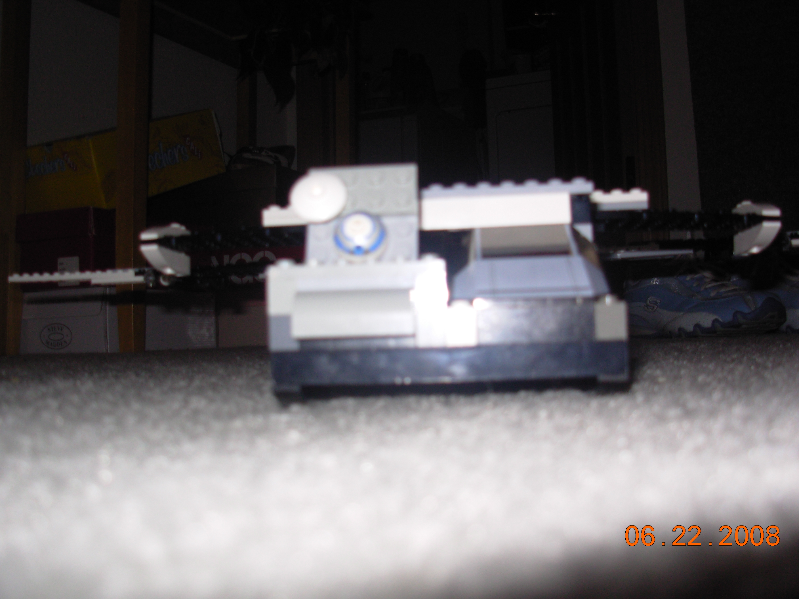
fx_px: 877
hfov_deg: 49.0
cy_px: 300
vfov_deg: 37.7
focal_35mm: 38
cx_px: 400
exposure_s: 1/32
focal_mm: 6.3
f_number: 2.9
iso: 50
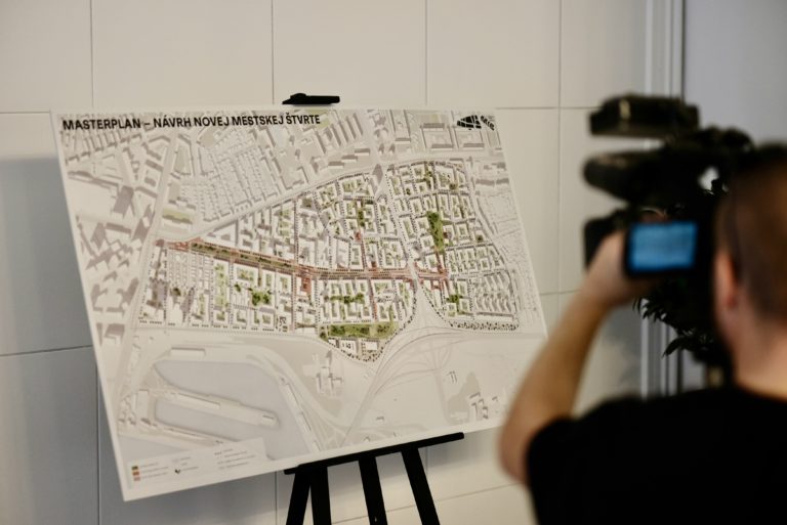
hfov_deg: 24.2
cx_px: 394
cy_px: 262
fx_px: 1837
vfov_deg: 16.3
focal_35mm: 84
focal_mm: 56
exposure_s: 1/500
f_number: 1.2
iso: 500
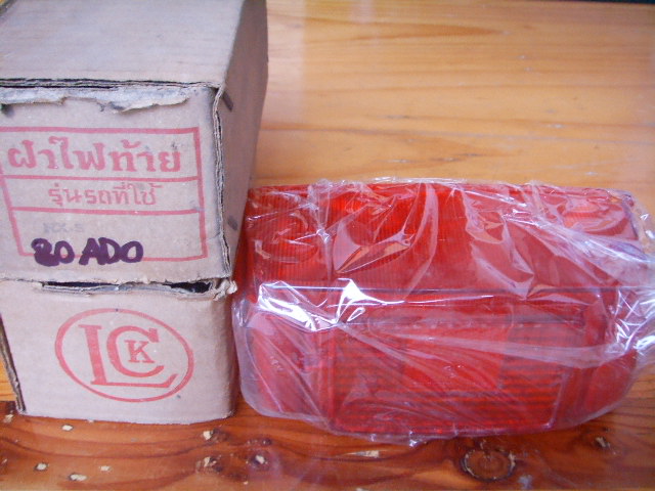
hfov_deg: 47.9
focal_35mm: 39
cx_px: 328
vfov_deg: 36.8
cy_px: 246
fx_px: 738
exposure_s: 1/6
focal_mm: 6.6
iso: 150
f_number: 3.5
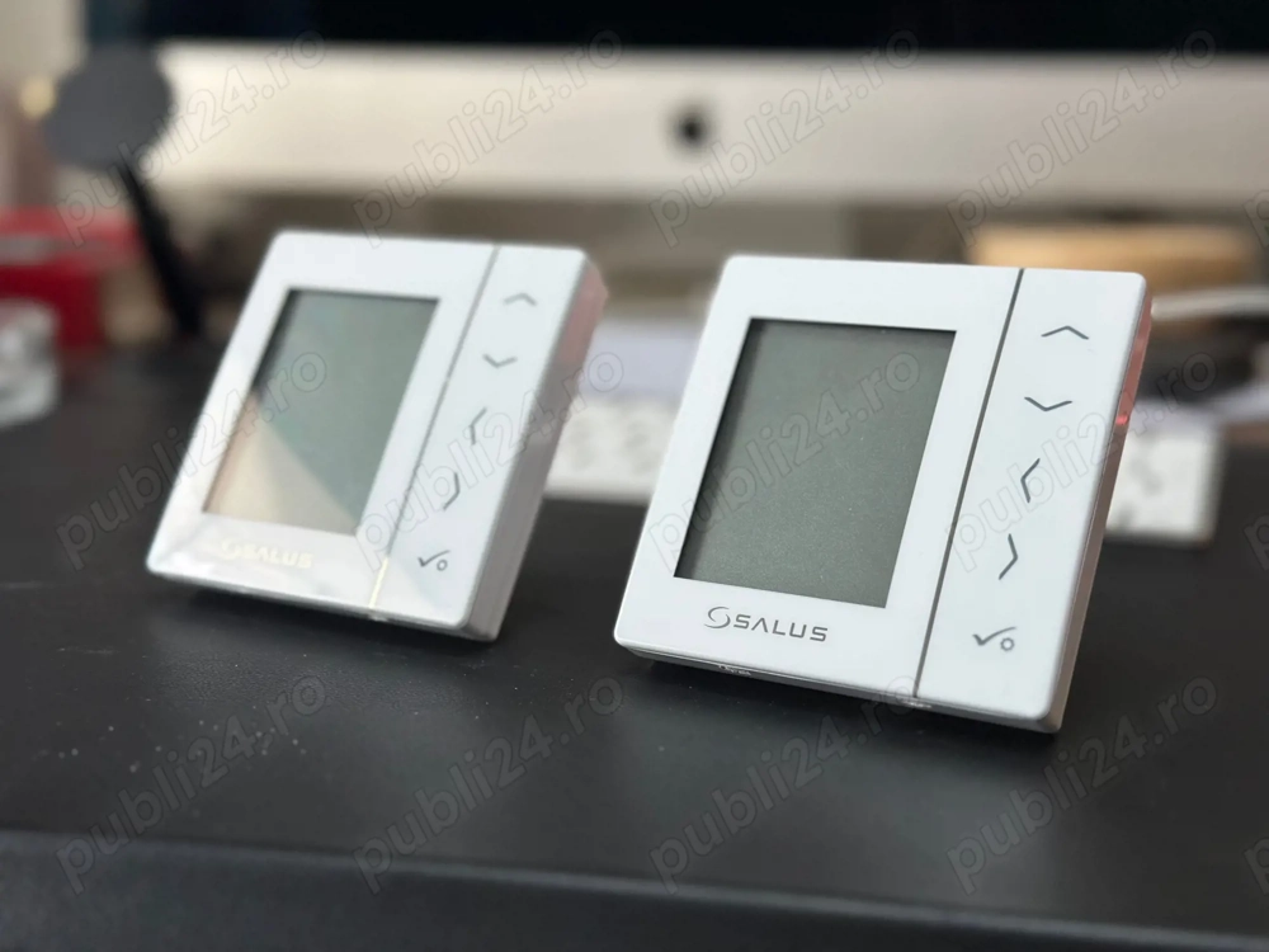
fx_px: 1760
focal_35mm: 48
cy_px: 476
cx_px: 634
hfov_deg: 39.7
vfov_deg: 30.3
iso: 80
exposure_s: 1/143
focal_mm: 6.86
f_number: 1.78
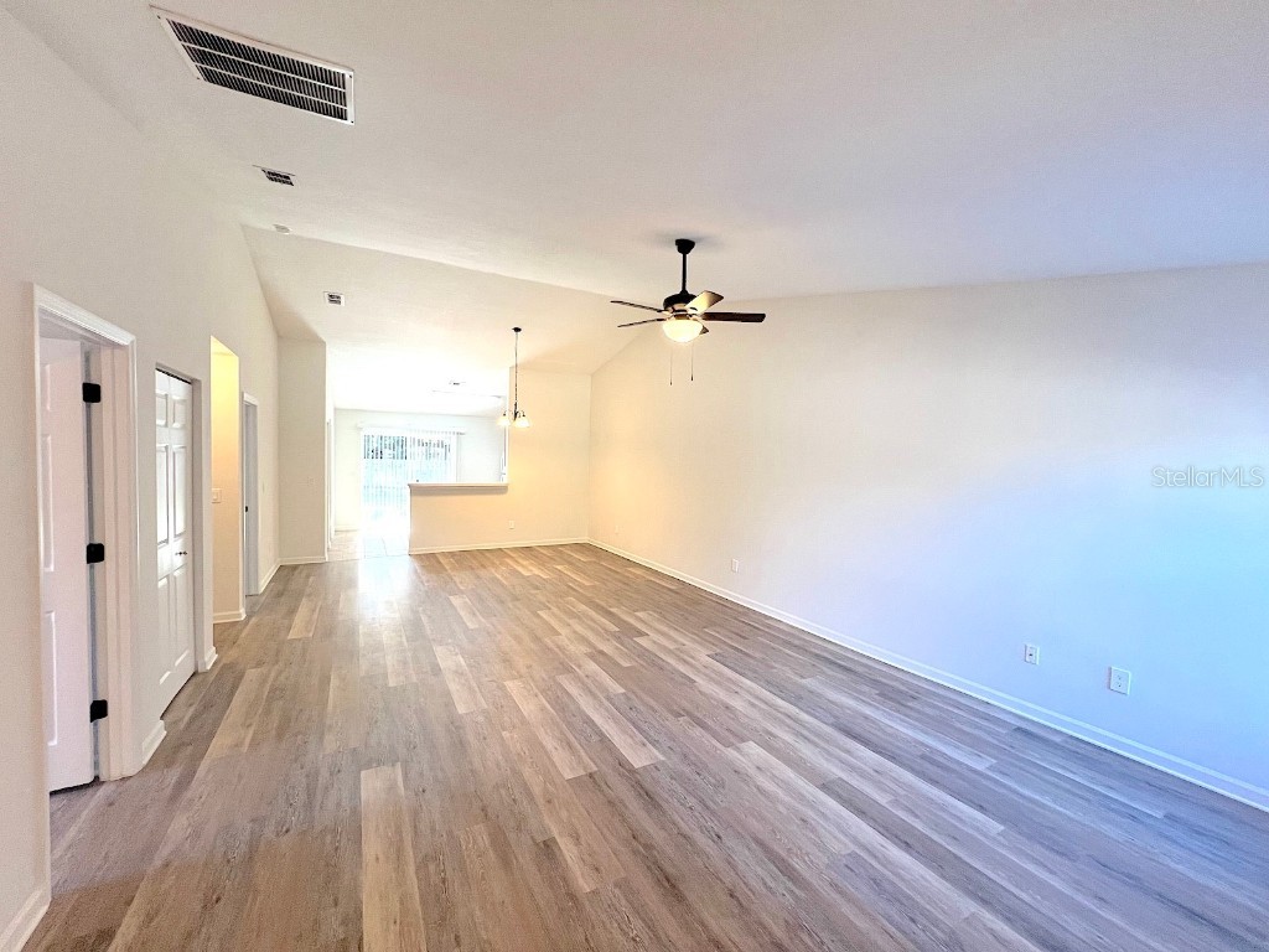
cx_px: 634
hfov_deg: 106.2
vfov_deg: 89.9
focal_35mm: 13
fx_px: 477
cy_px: 476
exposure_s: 1/120
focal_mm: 1.57
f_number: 1.8
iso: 200
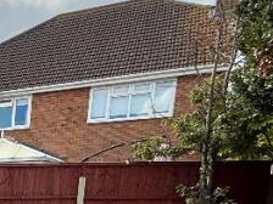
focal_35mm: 64
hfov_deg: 21.3
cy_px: 295
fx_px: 505
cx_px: -205
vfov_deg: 20.1
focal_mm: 2.22
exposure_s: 1/1017
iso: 50
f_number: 2.2
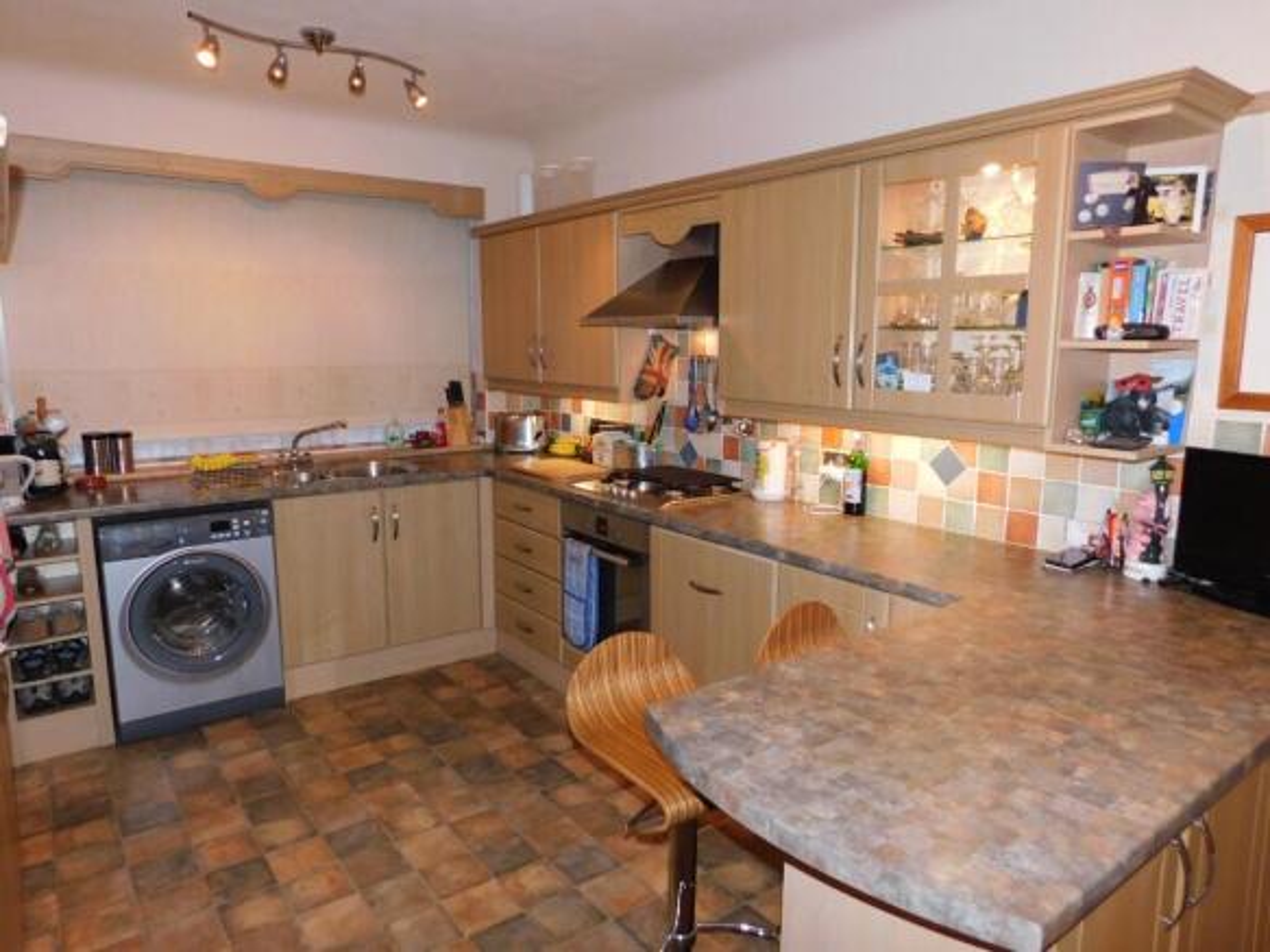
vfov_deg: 58.9
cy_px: 476
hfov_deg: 73.9
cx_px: 635
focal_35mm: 23
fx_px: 844
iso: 200
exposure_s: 1/30
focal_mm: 4
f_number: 3
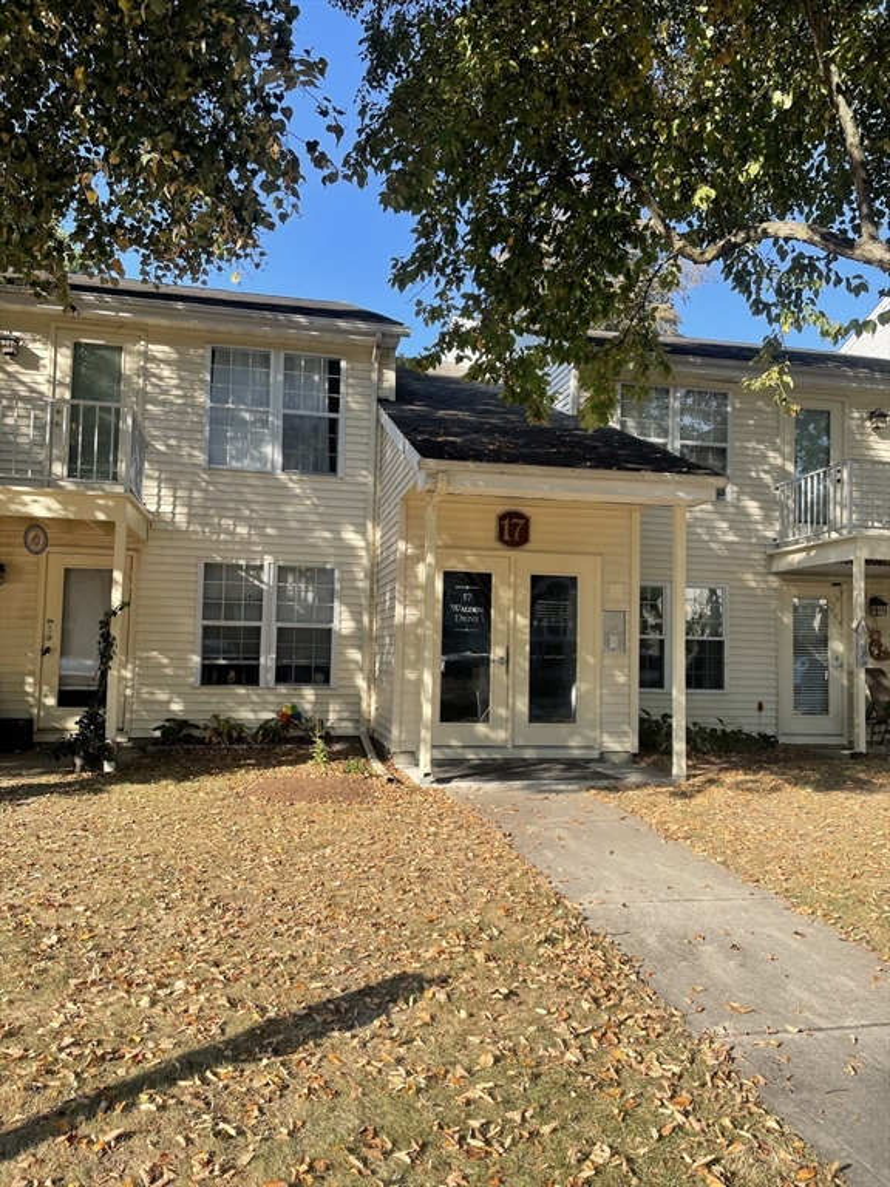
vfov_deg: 67.3
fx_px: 891
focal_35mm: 26
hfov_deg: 53.1
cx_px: 445
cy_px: 594
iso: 32
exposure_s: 1/1103
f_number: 1.6
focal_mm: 4.2
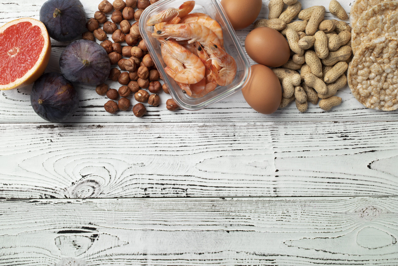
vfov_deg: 27.0
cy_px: 133
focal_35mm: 50
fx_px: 553
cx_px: 199
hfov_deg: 39.6
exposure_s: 1/100
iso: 100
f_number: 6.3
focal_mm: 50
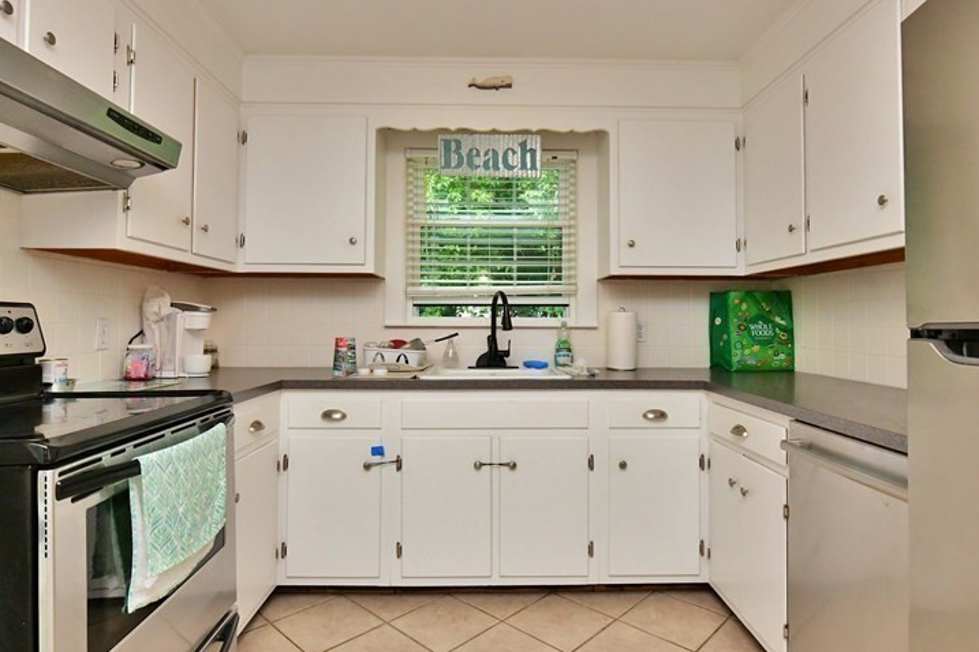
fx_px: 544
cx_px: 497
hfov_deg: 84.0
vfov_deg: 61.9
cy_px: 308
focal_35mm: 20
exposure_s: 1/320
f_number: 8
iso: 6400
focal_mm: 14
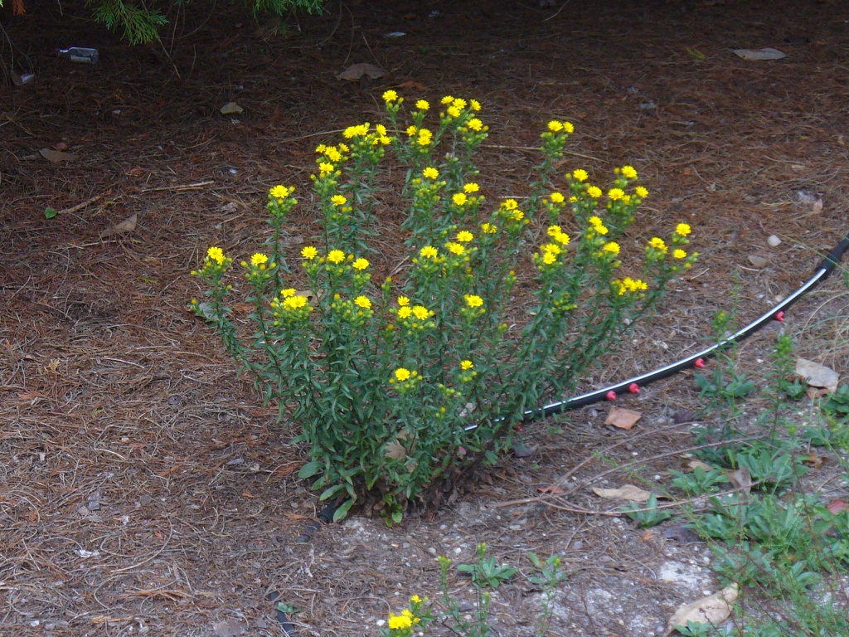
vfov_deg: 9.2
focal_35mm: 162
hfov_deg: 12.2
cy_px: 318
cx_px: 424
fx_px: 3973
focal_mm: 19.4
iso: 100
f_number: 3.7
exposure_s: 1/125
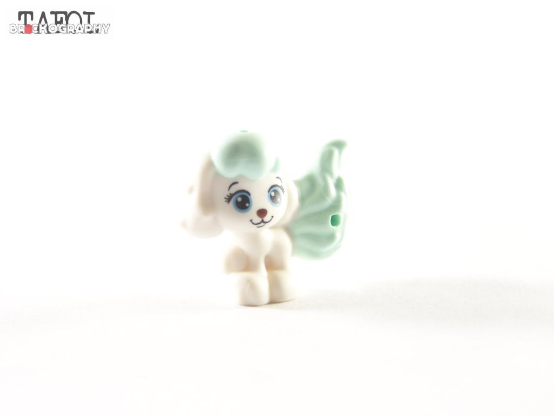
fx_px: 1312
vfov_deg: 18.0
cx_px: 277
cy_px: 208
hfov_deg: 23.8
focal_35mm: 82
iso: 200
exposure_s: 1/20
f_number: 3.2
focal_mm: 13.7
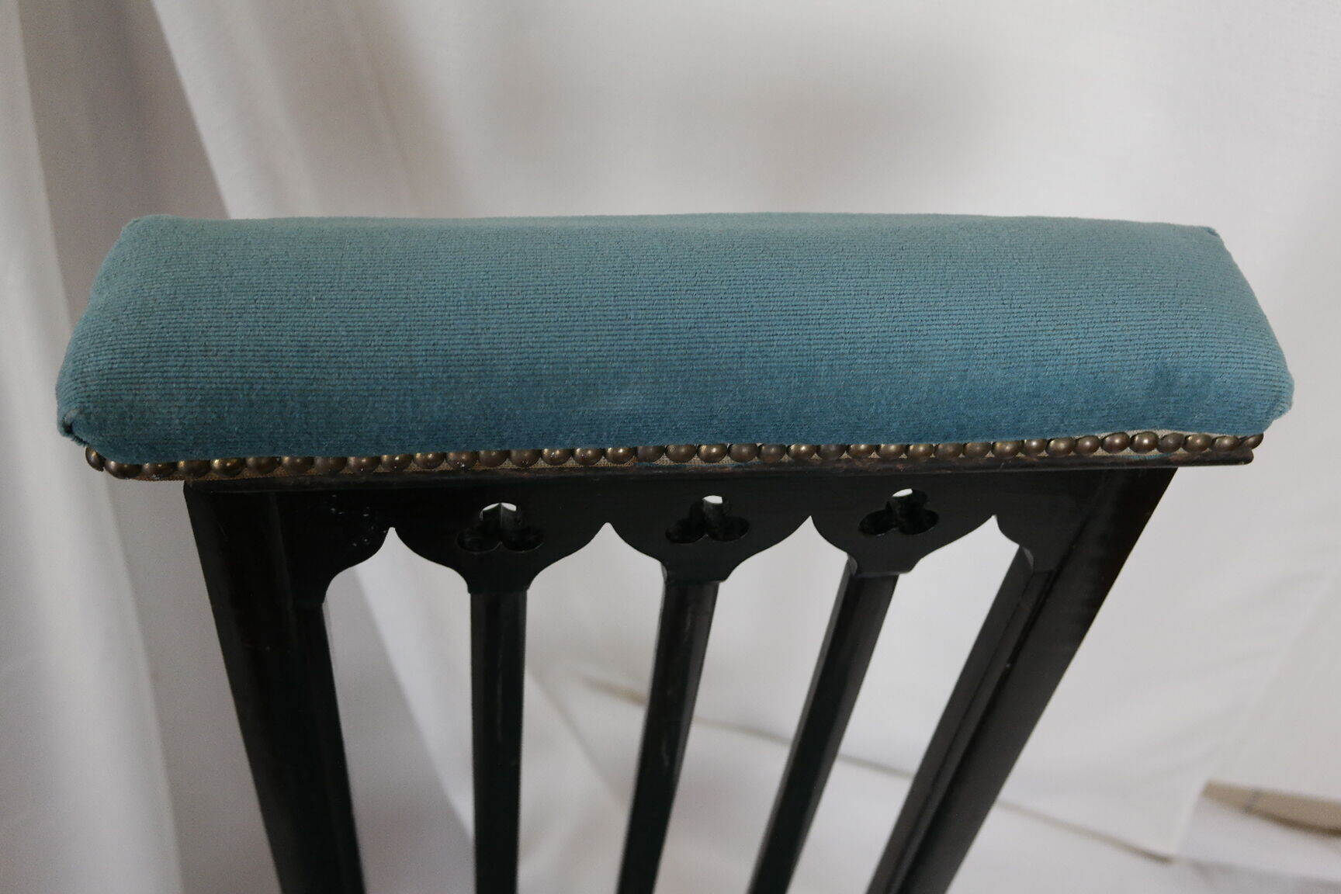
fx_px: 1341
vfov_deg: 36.9
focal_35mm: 36
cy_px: 447
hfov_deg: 53.1
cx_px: 670
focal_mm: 24
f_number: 3.5
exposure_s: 1/50
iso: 800
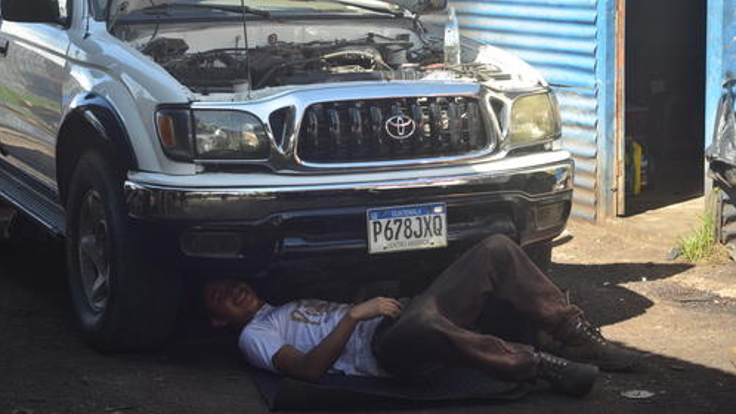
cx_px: 368
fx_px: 1542
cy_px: 177
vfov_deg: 15.3
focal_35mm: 79
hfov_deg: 26.9
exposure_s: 1/200
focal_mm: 50
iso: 200
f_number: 6.3
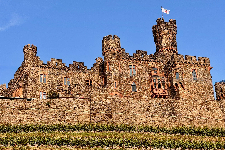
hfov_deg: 25.1
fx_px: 506
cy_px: 72
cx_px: 113
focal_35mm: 81
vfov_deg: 16.9
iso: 25
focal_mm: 9
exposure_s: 1/645
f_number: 2.8
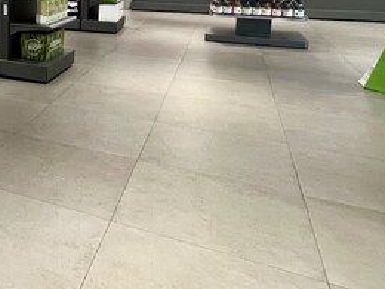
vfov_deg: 33.4
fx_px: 445
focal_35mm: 40
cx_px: -90
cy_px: 12
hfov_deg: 35.4
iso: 160
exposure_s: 1/100
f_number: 1.8
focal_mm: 1.57
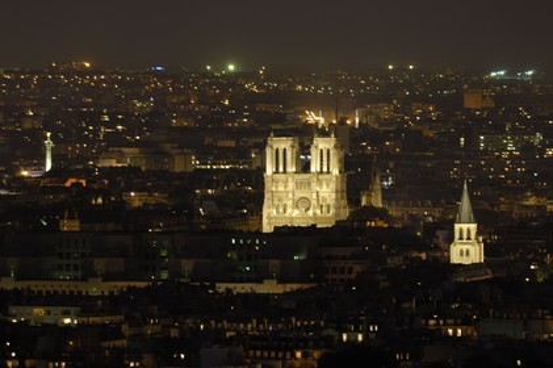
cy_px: 184
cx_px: 276
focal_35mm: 450
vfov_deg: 3.1
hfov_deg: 4.6
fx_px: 6907
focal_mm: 300
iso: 100
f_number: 5.6
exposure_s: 7.1
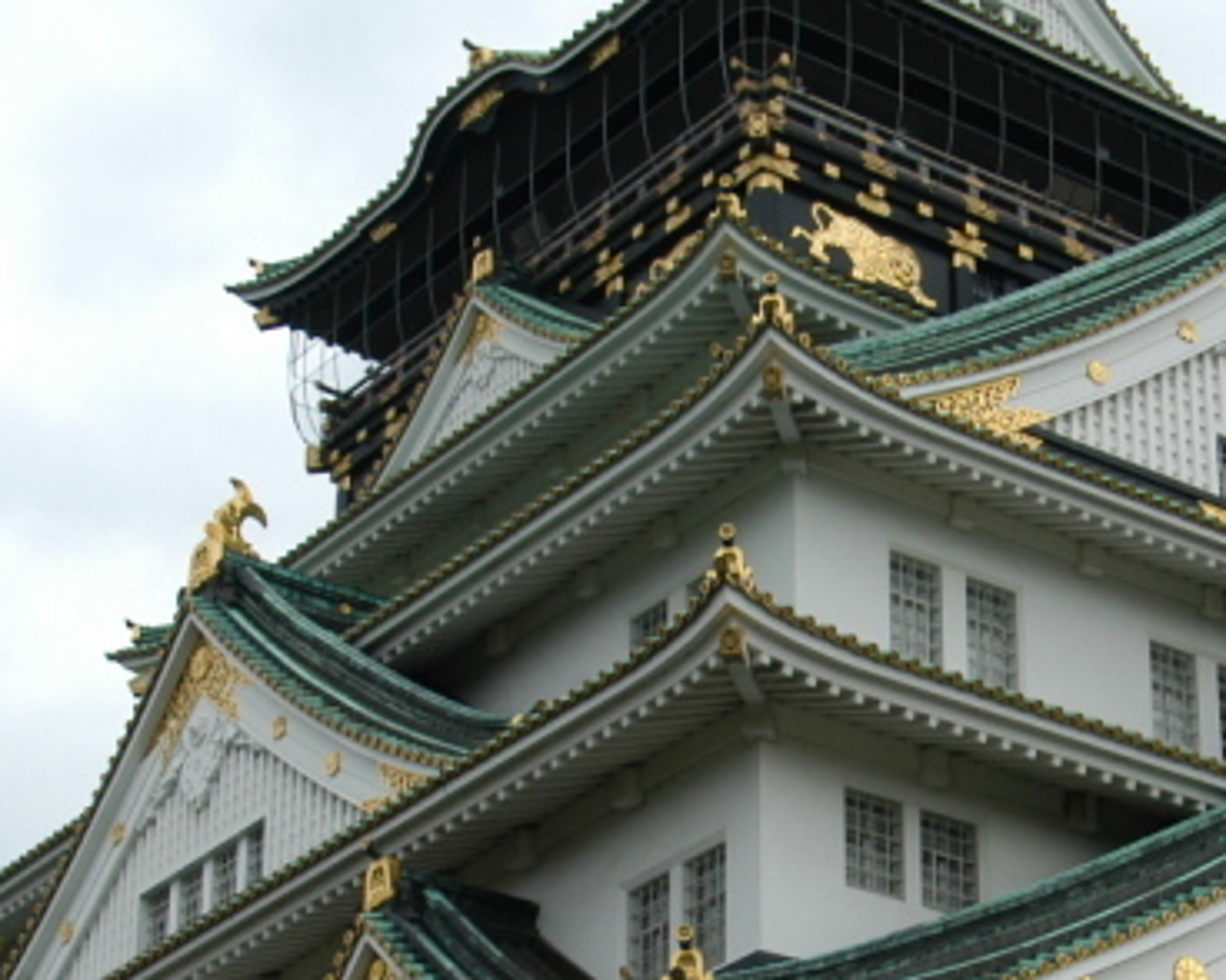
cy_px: 782
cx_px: 1036
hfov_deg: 20.1
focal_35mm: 94
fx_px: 3409
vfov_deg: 16.2
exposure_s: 1/320
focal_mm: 24
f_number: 7.1
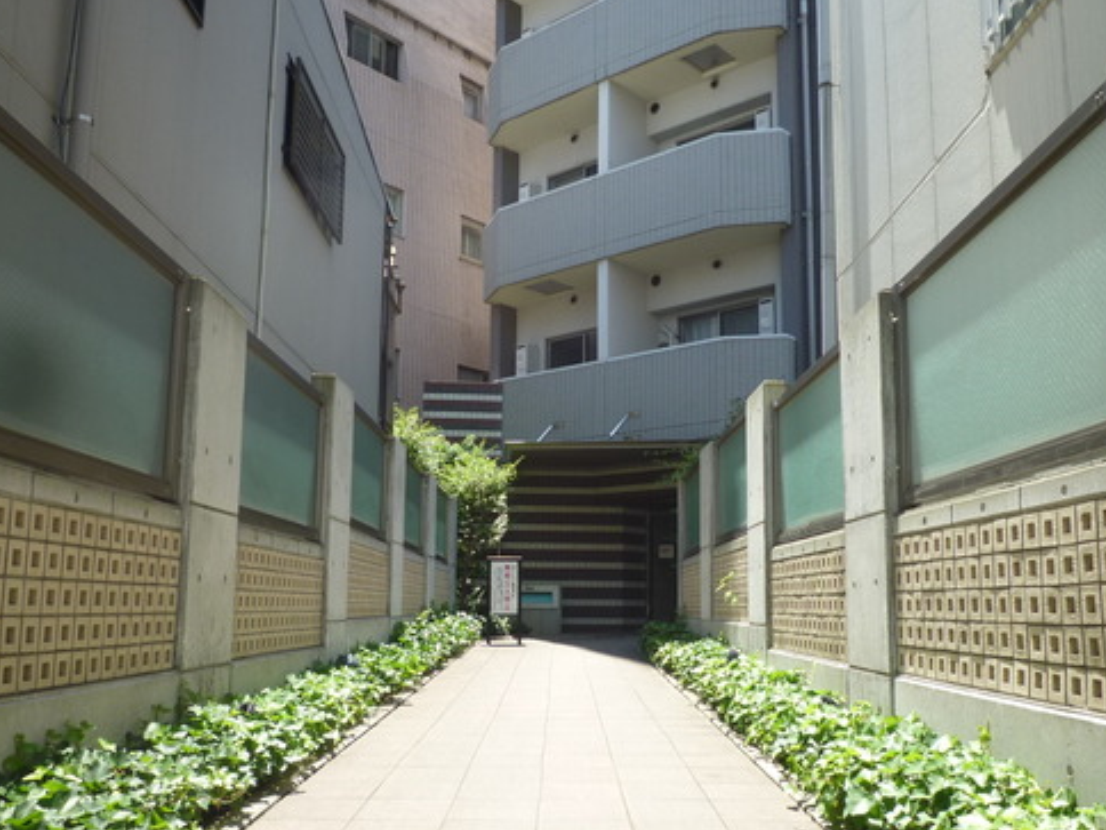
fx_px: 990
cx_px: 583
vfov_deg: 45.3
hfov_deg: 58.3
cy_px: 487
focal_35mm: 31
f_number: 2.8
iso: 80
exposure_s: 1/320
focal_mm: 4.4
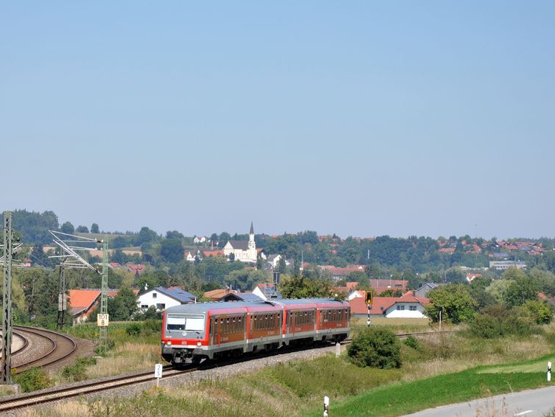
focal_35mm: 206
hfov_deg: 9.6
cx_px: 253
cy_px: 222
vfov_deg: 7.2
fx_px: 3298
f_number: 9
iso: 200
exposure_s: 1/500
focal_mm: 105
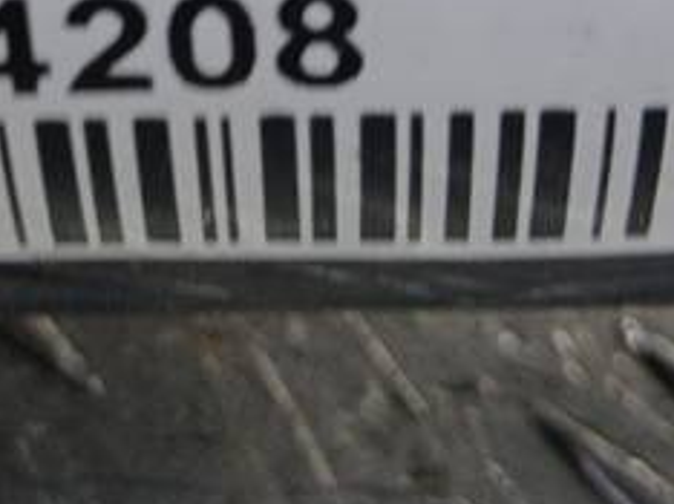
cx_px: 84
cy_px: -403
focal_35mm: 114
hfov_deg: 17.1
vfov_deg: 11.9
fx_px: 2217
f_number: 1.8
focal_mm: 3.98
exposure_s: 1/50
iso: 100
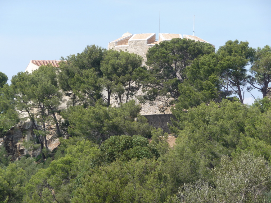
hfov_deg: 12.5
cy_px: 102
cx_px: 136
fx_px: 1237
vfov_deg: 9.4
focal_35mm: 158
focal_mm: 27.1
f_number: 4.8
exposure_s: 1/400
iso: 100
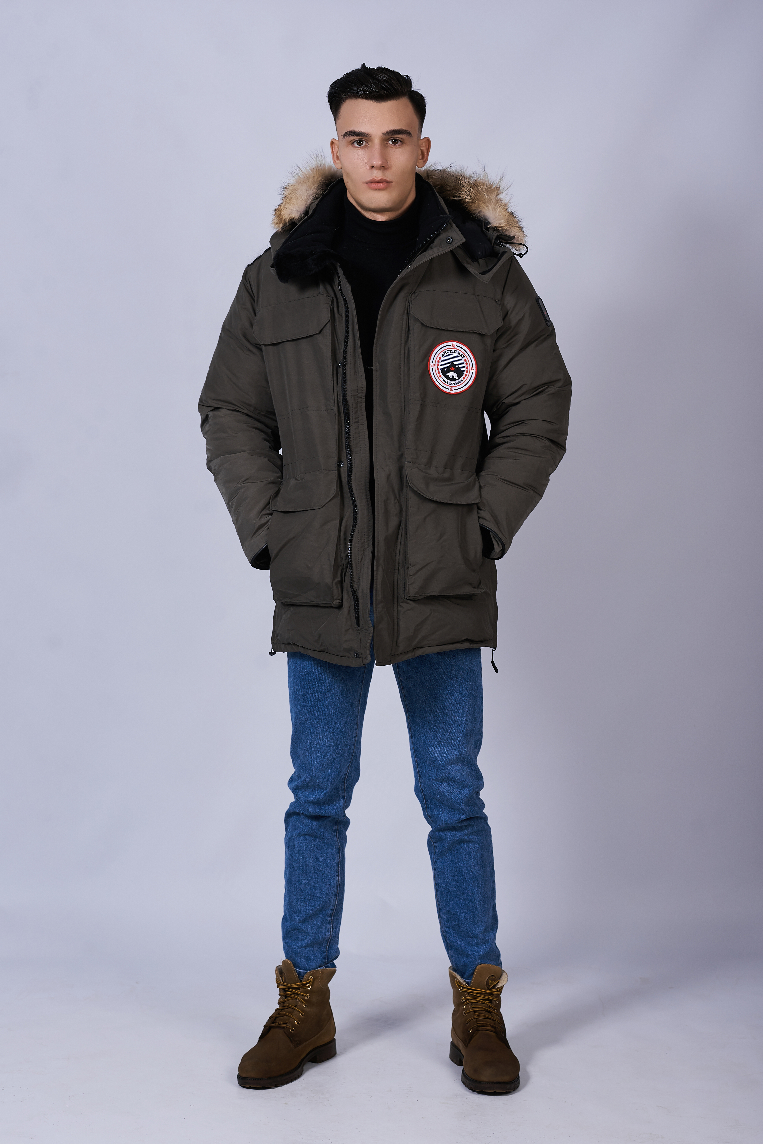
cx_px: 382
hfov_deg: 16.1
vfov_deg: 23.9
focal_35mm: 85
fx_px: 2700
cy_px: 572
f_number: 6.3
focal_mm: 85
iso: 160
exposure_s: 1/160
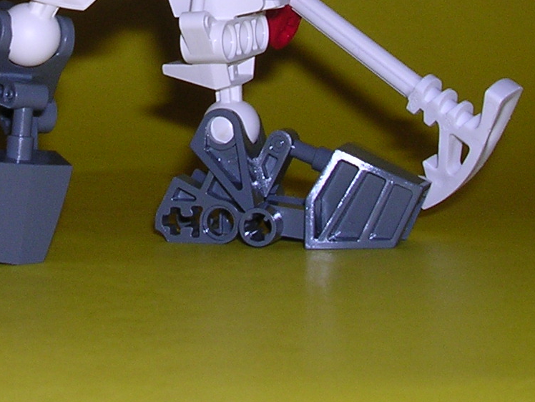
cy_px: -123
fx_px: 1607
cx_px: 102
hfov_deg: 18.7
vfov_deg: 13.7
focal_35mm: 104
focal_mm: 5.8
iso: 100
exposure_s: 1/60.1
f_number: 5.6
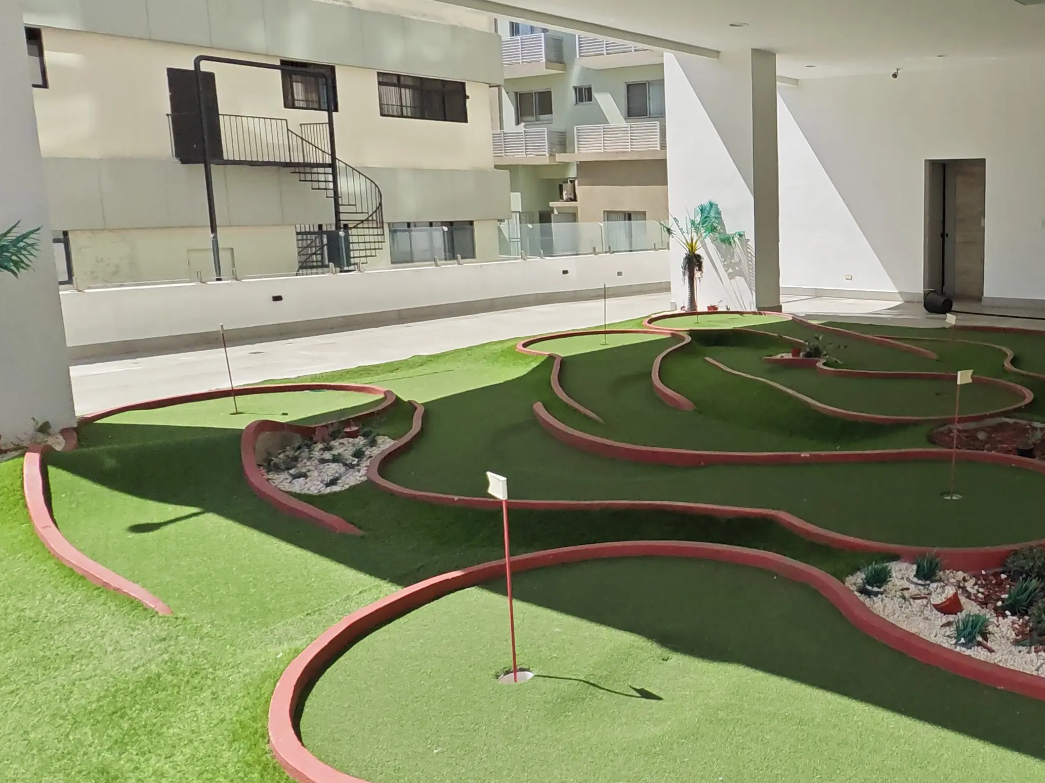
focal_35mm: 31
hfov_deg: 53.6
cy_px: 339
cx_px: 868
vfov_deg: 45.3
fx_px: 936
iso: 50
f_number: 2.2
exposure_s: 1/1200
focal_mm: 1.96
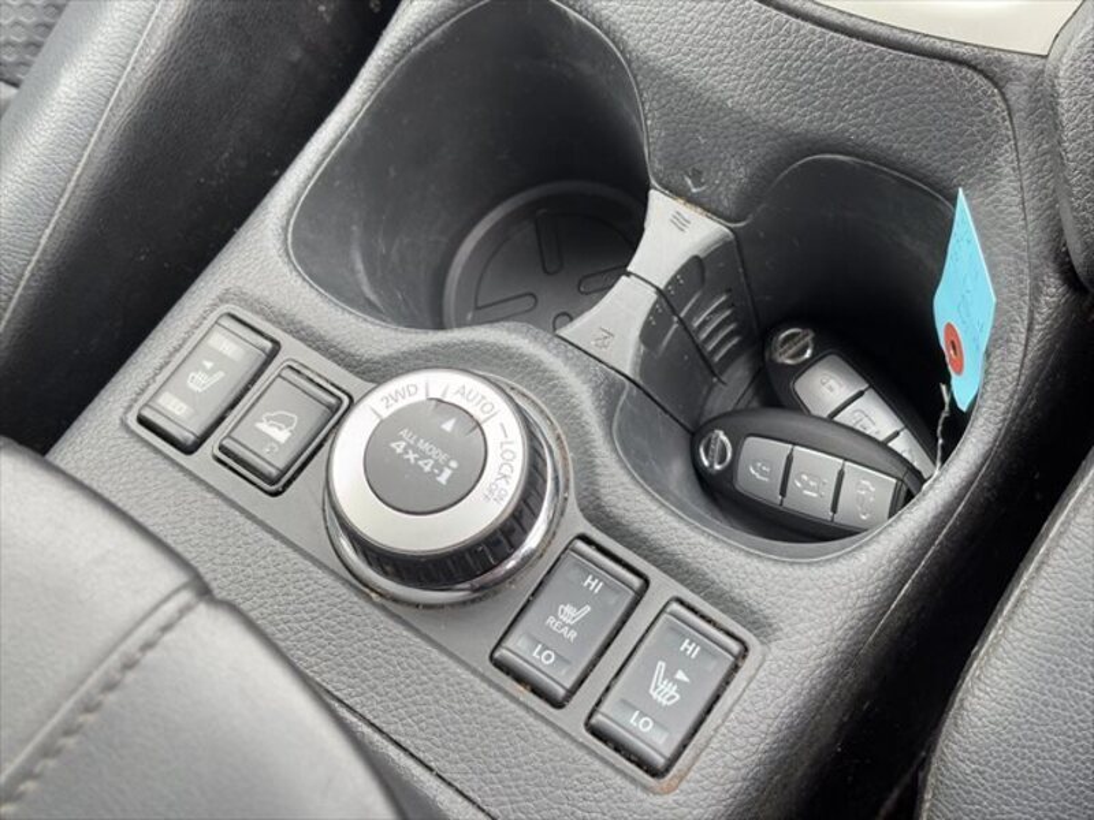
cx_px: 547
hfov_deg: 36.8
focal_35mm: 52
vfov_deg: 28.0
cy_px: 410
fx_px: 1643
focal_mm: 5.96
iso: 50
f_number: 1.6
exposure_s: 1/60
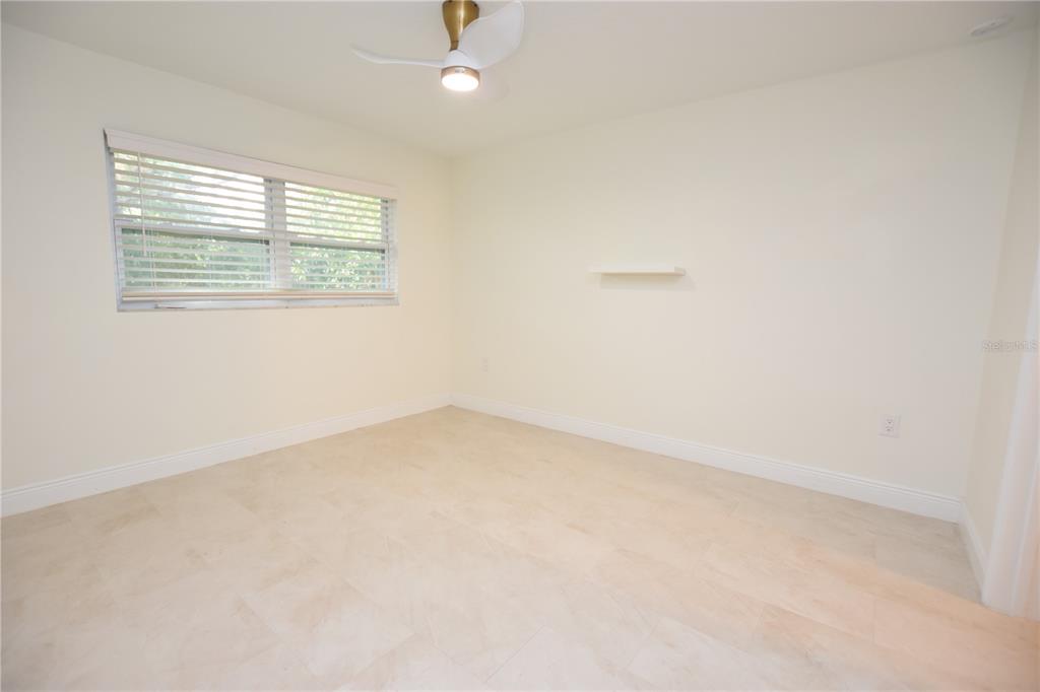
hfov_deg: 100.4
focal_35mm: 15
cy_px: 346
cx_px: 520
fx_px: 433
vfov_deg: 77.3
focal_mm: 10
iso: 400
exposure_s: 1/60
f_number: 4
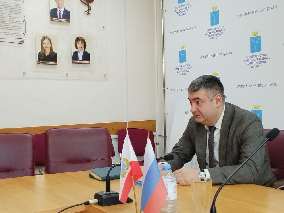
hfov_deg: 44.8
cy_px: 106
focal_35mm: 42
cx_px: 142
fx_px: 345
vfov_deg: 34.3
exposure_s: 1/25
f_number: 1.8
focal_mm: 4.25
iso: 111
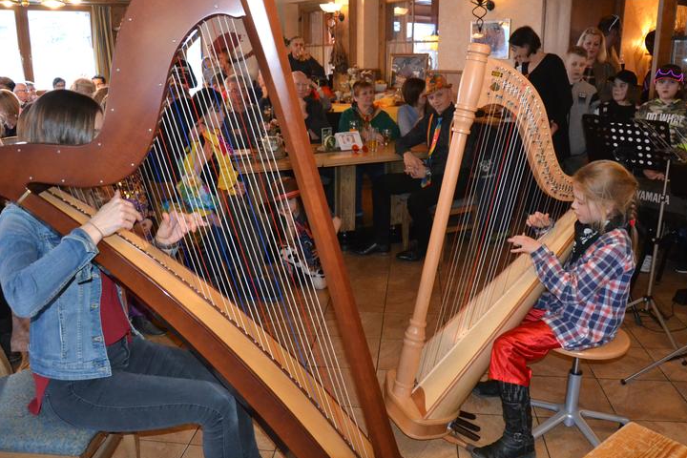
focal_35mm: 30
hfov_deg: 61.9
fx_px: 572
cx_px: 335
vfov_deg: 43.6
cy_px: 215
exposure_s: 1/60
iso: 3200
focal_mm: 18
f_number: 3.5
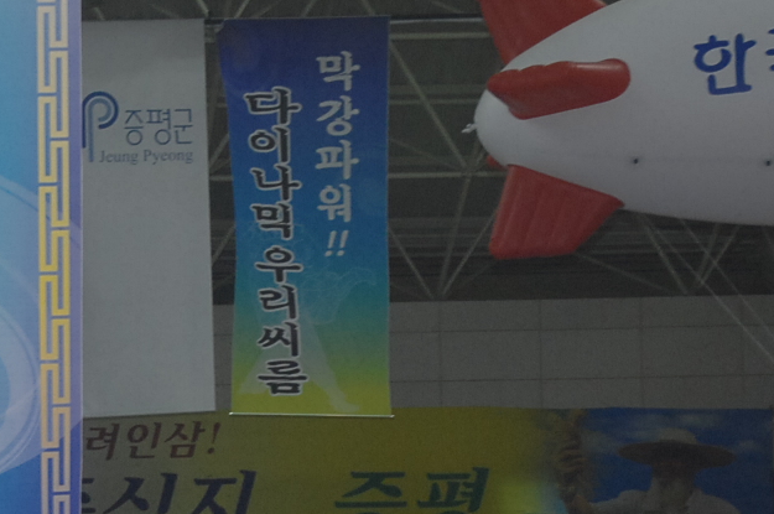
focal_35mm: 175
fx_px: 3758
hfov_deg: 11.5
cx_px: -165
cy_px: 837
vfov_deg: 7.6
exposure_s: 1/60
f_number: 5.6
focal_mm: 34
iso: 400
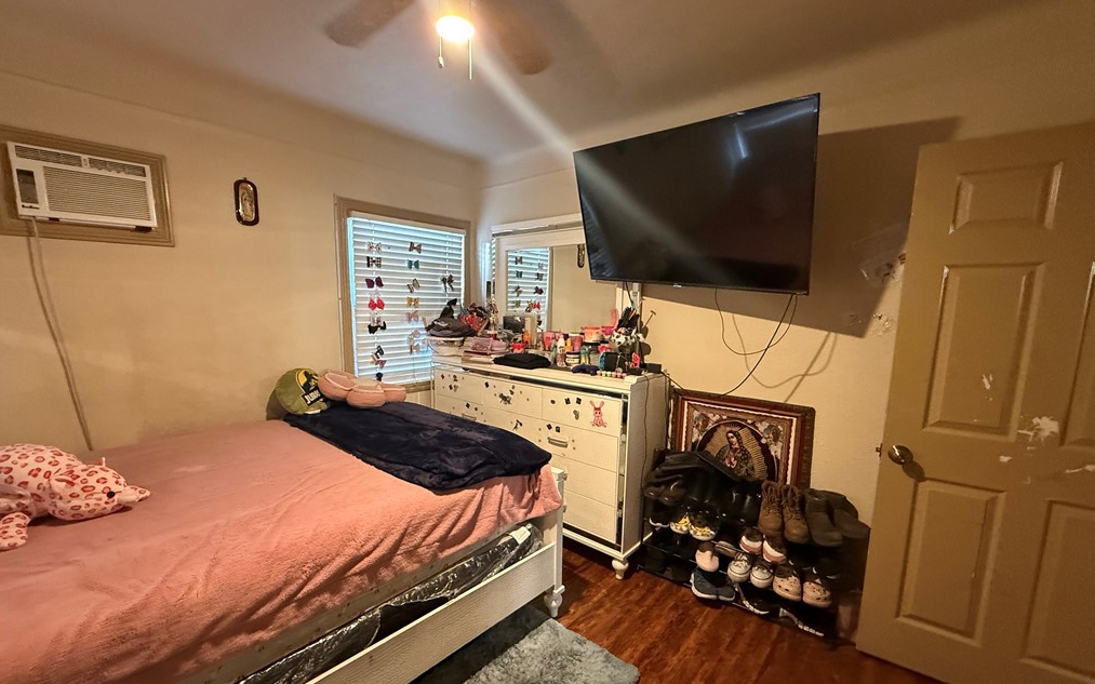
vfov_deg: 74.7
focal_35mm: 15
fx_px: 448
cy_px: 366
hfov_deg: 101.5
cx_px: 547
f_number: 2.2
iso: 800
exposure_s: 1/60
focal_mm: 2.22
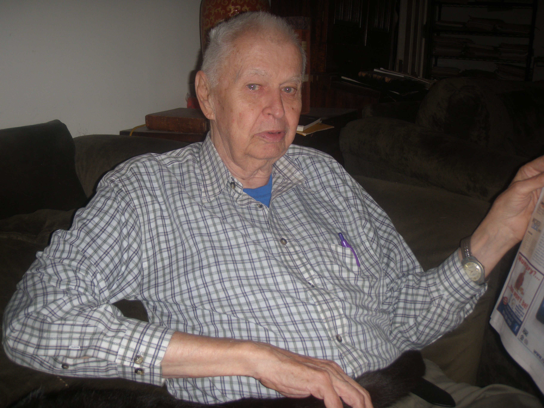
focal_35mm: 38
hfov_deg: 49.0
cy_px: 204
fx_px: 597
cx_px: 272
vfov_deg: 37.7
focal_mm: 6.7
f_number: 3.5
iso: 50
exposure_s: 1/30
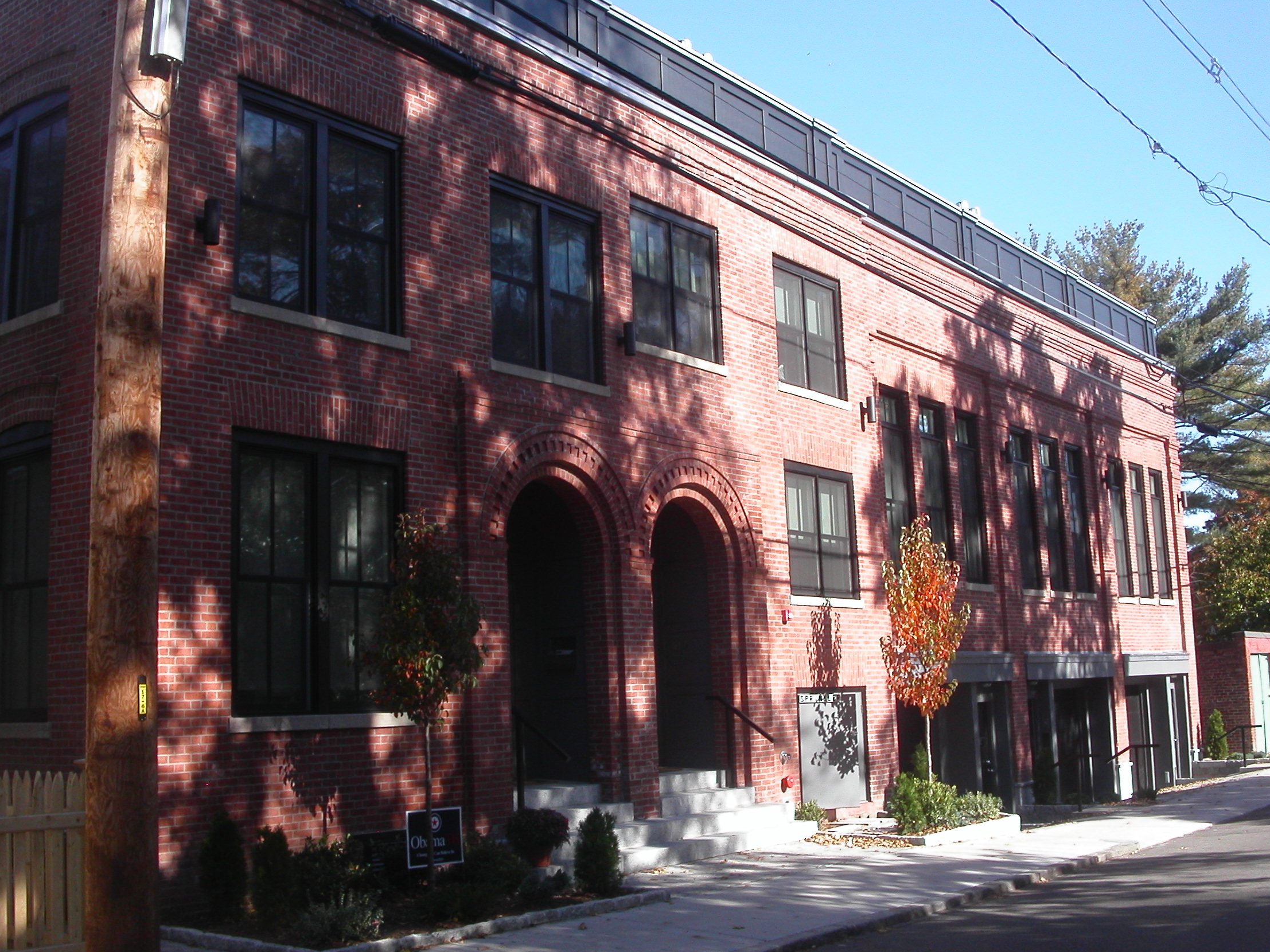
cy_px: 466
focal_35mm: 39
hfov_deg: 47.9
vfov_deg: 36.8
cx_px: 642
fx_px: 1431
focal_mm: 7.8
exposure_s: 1/125
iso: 100
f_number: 8
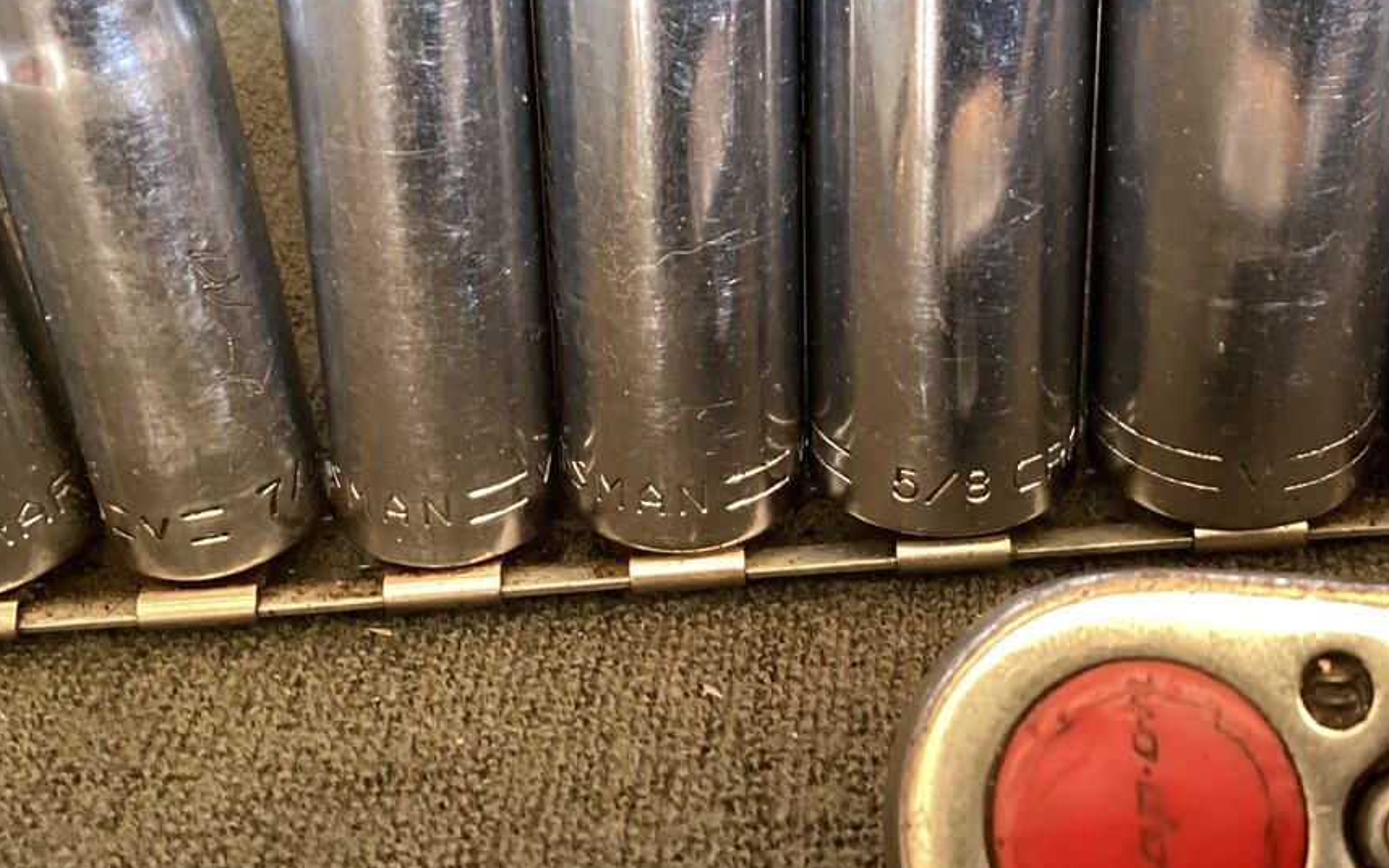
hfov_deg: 34.7
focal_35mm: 58
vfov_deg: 22.1
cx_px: 934
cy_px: 176
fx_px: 2196
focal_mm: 3.3
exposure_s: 1/50
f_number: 2.4
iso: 250
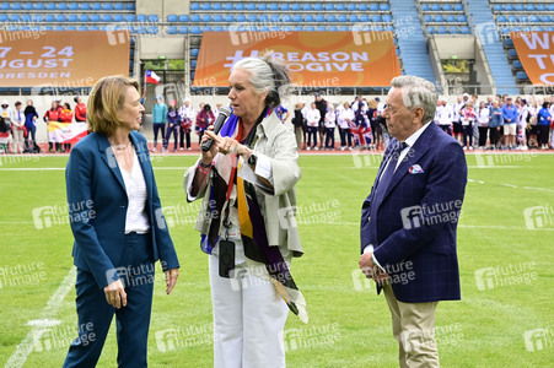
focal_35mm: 70
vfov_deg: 19.4
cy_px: 184
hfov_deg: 28.9
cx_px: 277
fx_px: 1076
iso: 2000
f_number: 8
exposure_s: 1/250
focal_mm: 70
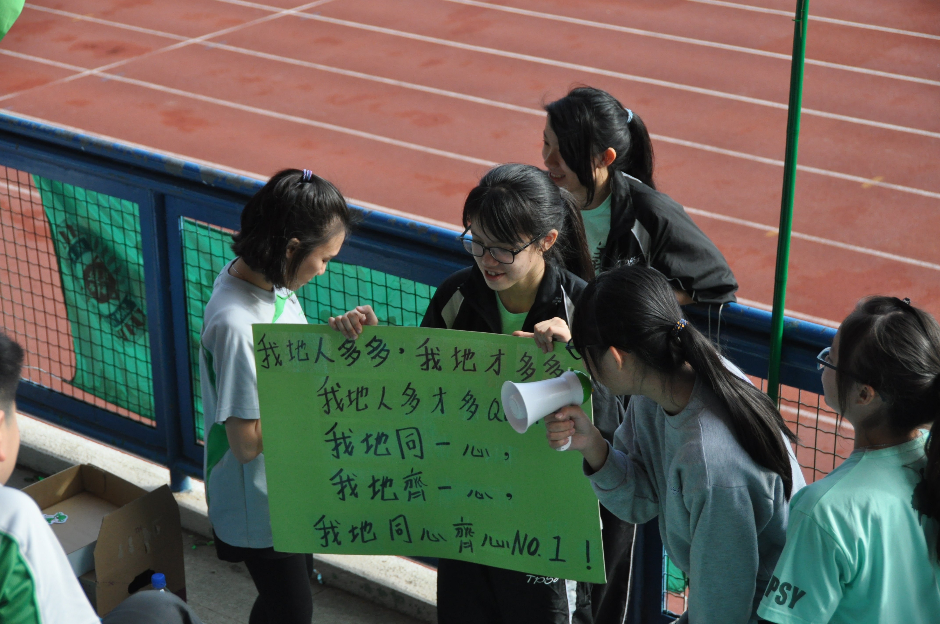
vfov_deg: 16.2
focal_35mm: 84
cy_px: 312
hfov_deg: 24.2
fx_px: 2191
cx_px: 470
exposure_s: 1/2500
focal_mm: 56
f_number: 4.8
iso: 1000
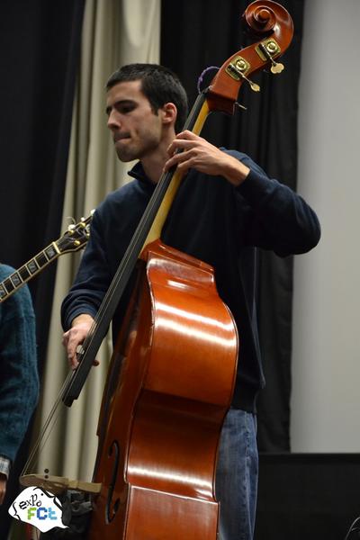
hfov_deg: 8.7
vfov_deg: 13.0
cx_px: 180
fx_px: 2362
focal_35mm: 158
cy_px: 270
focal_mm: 105
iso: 2800
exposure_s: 1/60
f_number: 5.6
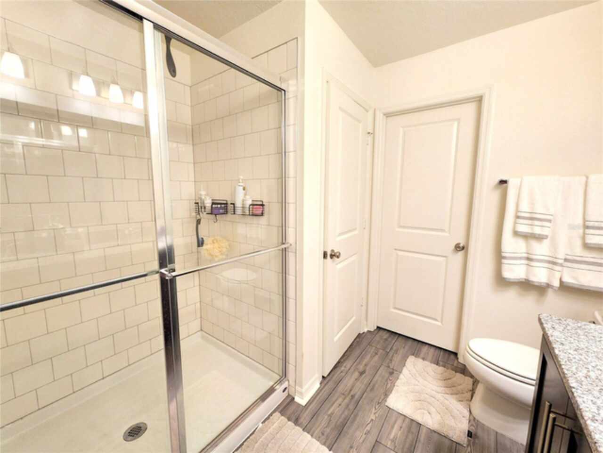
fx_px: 226
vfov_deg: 89.9
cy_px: 226
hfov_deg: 106.2
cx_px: 302
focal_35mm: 13
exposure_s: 1/60
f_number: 2.2
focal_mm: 2.2
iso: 160
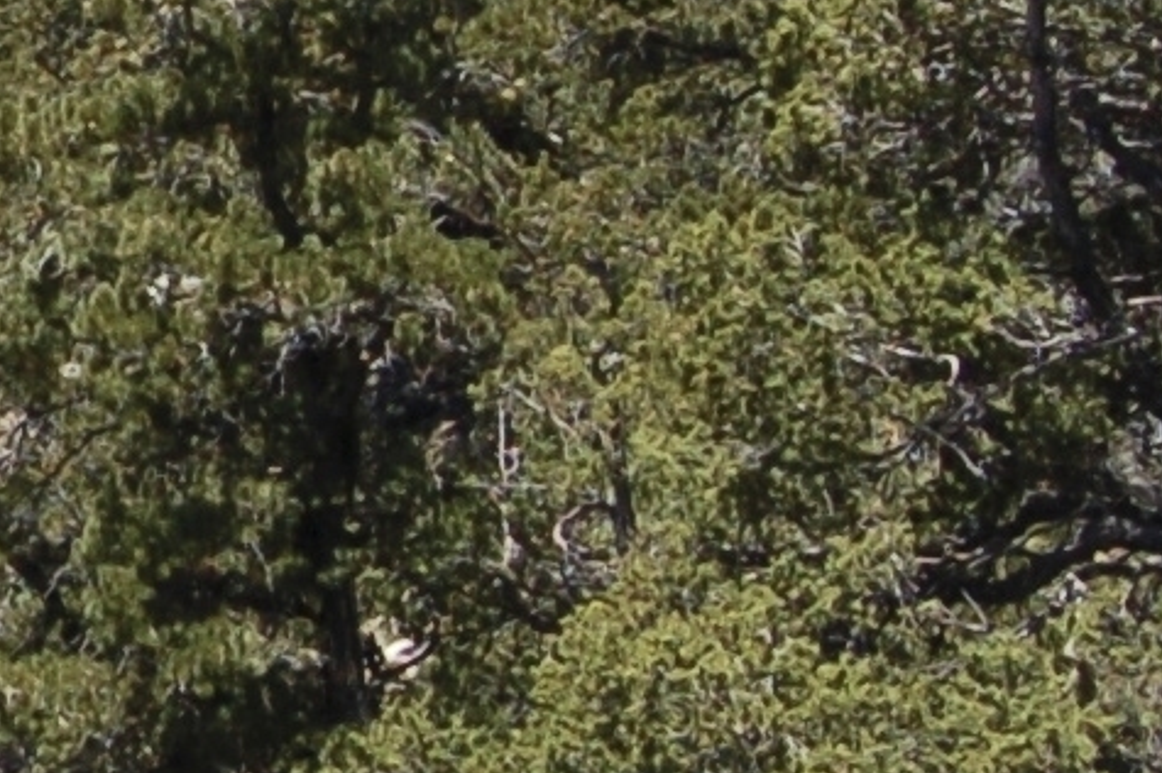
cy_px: -15
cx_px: -1248
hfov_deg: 10.0
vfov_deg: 7.2
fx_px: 6128
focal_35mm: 190
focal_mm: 20
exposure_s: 1/320
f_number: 9
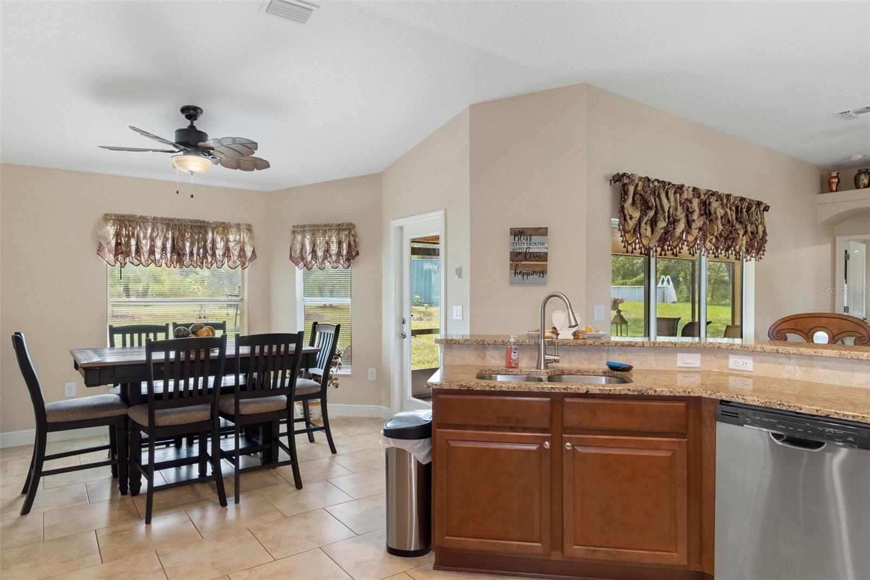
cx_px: 435
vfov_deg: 59.5
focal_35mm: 21
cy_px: 290
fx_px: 507
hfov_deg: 81.2
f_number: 8
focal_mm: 14
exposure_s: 1/1.25
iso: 400
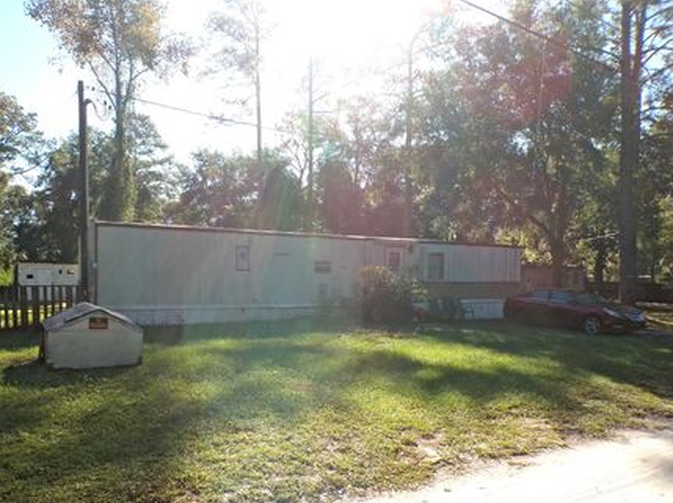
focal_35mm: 28
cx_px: 315
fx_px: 544
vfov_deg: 49.5
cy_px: 284
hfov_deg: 63.4
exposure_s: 1/280
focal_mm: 4.3
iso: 100
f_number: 4.4
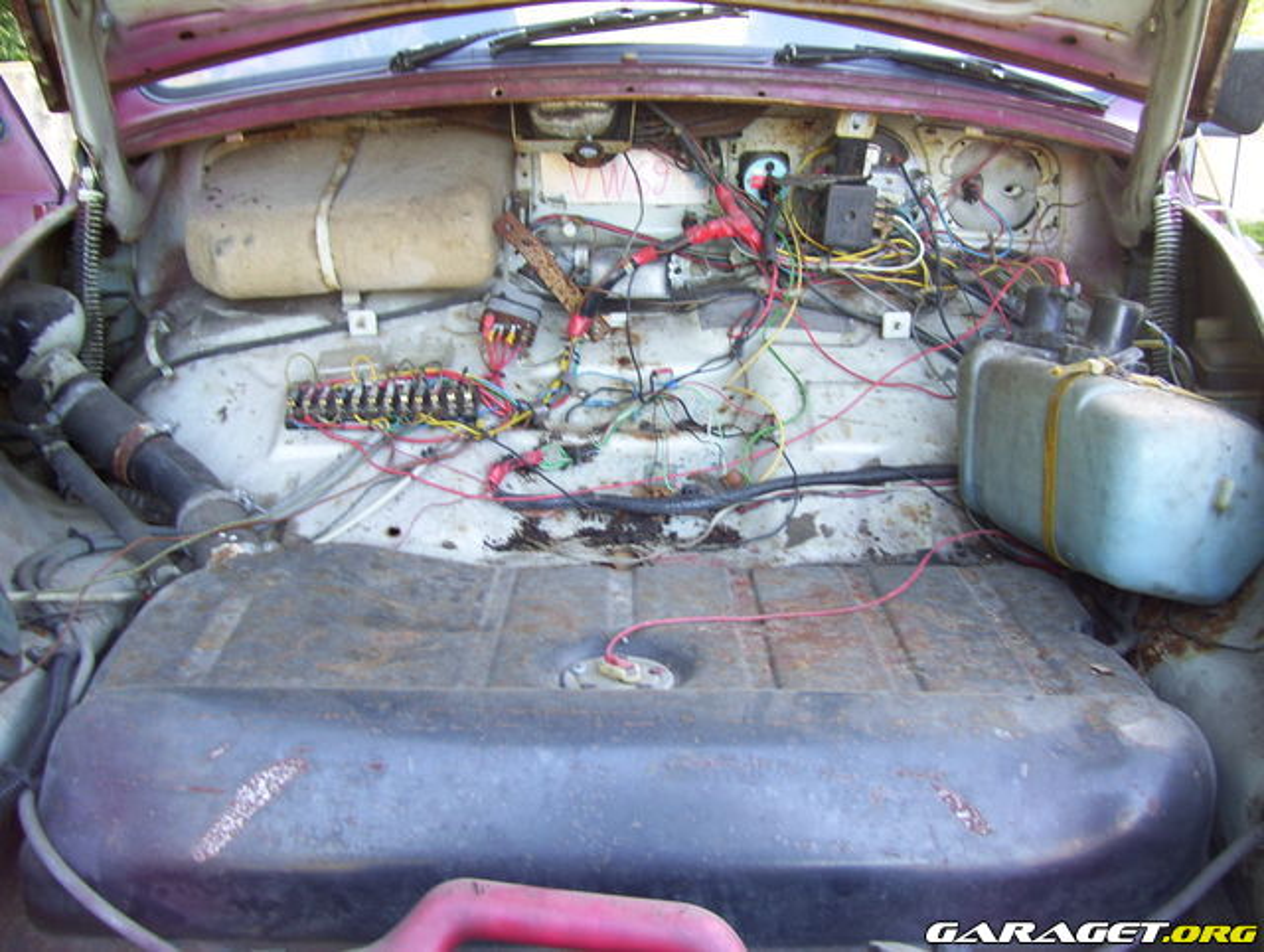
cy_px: 476
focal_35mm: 36
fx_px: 1317
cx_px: 632
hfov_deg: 51.3
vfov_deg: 39.8
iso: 80
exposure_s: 1/30
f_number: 2.7
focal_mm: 6
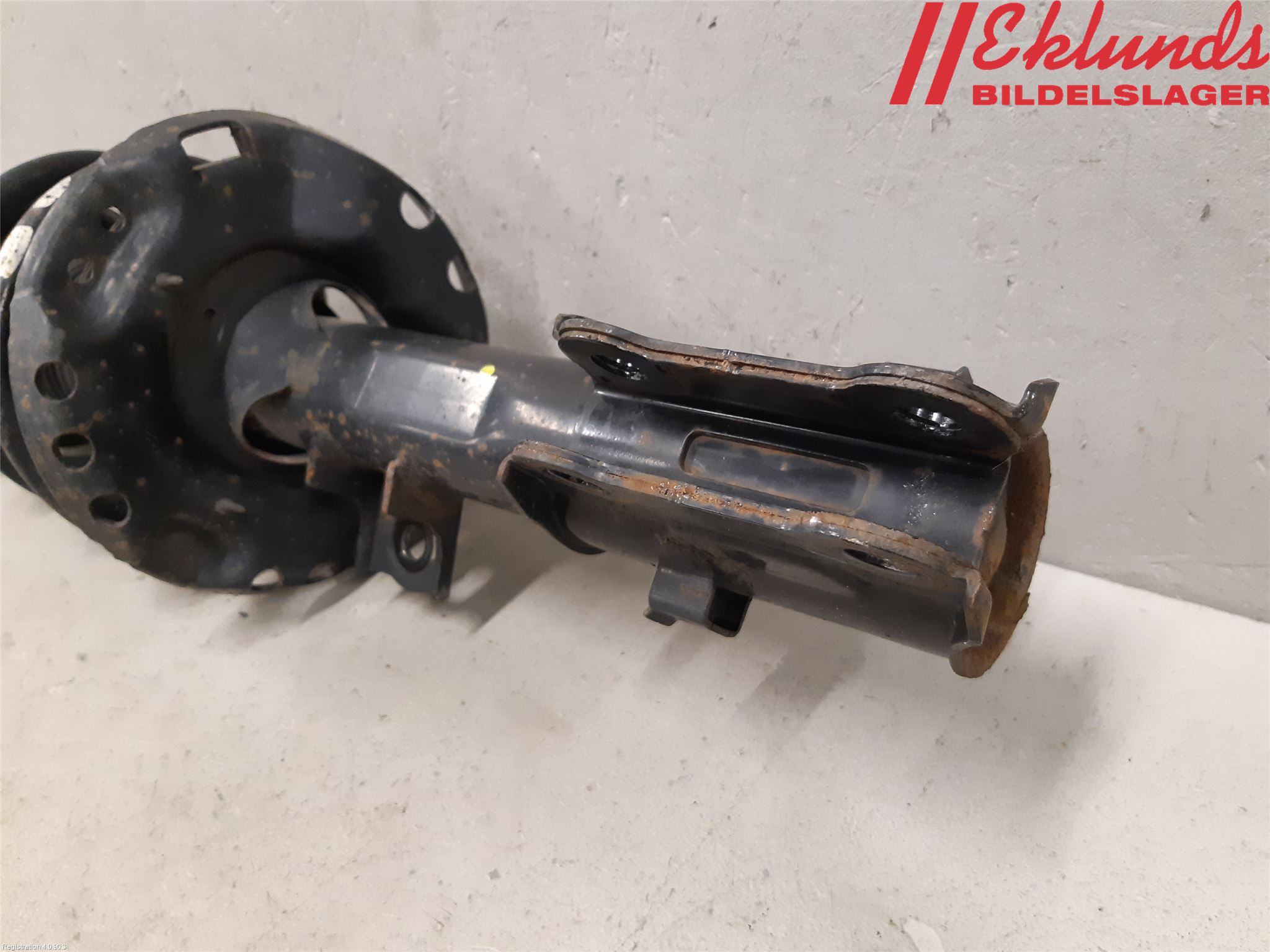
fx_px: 954
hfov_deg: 67.3
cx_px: 635
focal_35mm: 26
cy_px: 476
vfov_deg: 53.1
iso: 320
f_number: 1.7
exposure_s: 1/50
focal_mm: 3.93
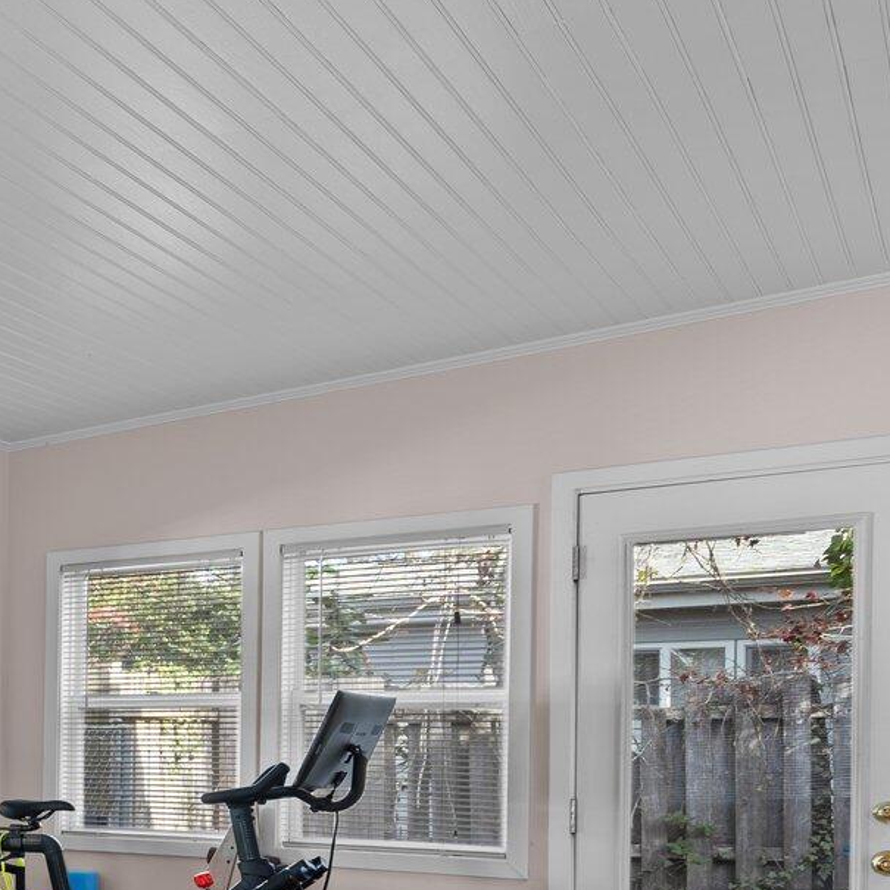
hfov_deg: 26.1
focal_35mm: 46
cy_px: 738
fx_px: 1338
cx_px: -472
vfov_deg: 35.4
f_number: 4
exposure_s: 1/5
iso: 200
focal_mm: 16
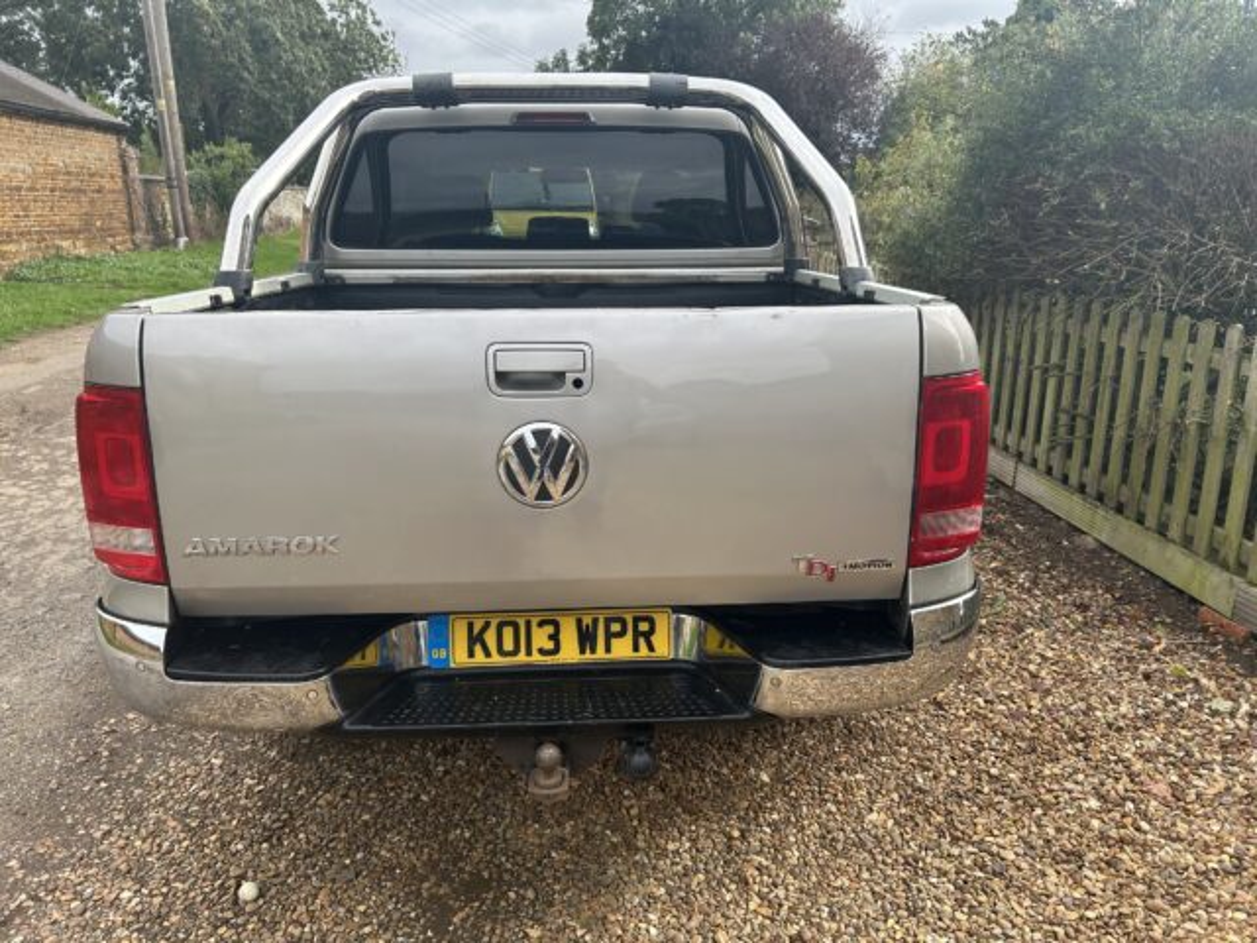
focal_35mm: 26
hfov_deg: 67.3
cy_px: 472
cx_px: 628
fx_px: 944
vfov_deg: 53.1
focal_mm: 5.7
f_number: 1.5
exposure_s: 1/1000
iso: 50
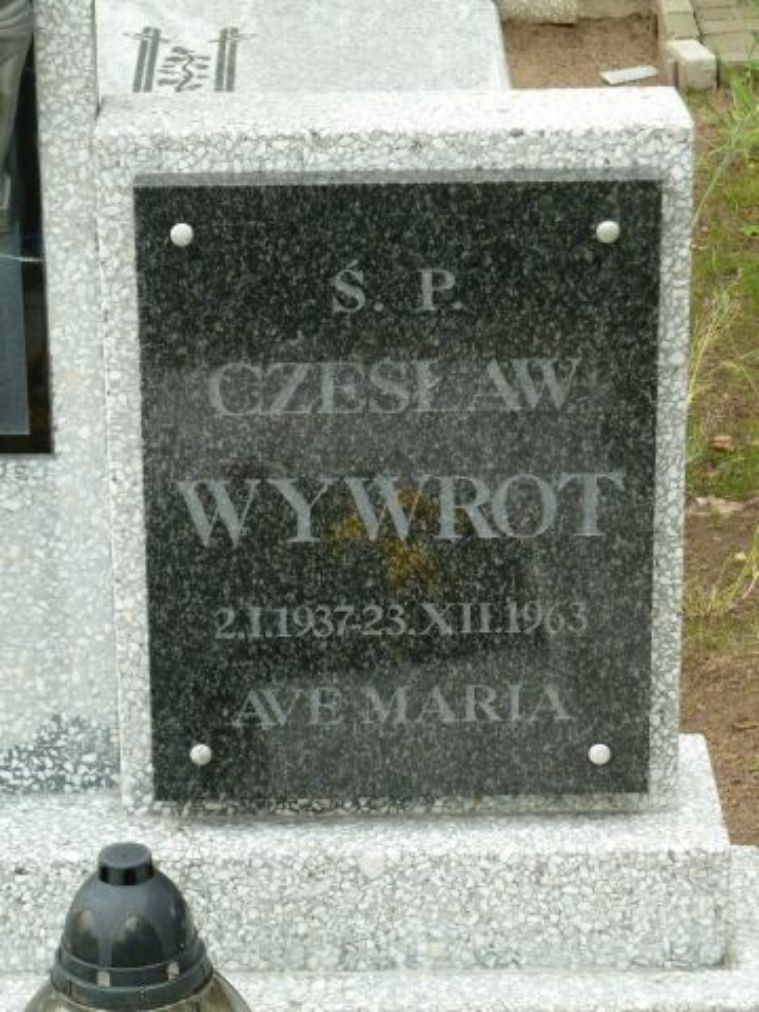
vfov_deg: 16.6
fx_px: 3479
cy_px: 506
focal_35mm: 119
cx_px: 380
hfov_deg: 12.5
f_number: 4.4
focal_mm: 19.5
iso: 320
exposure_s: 1/200
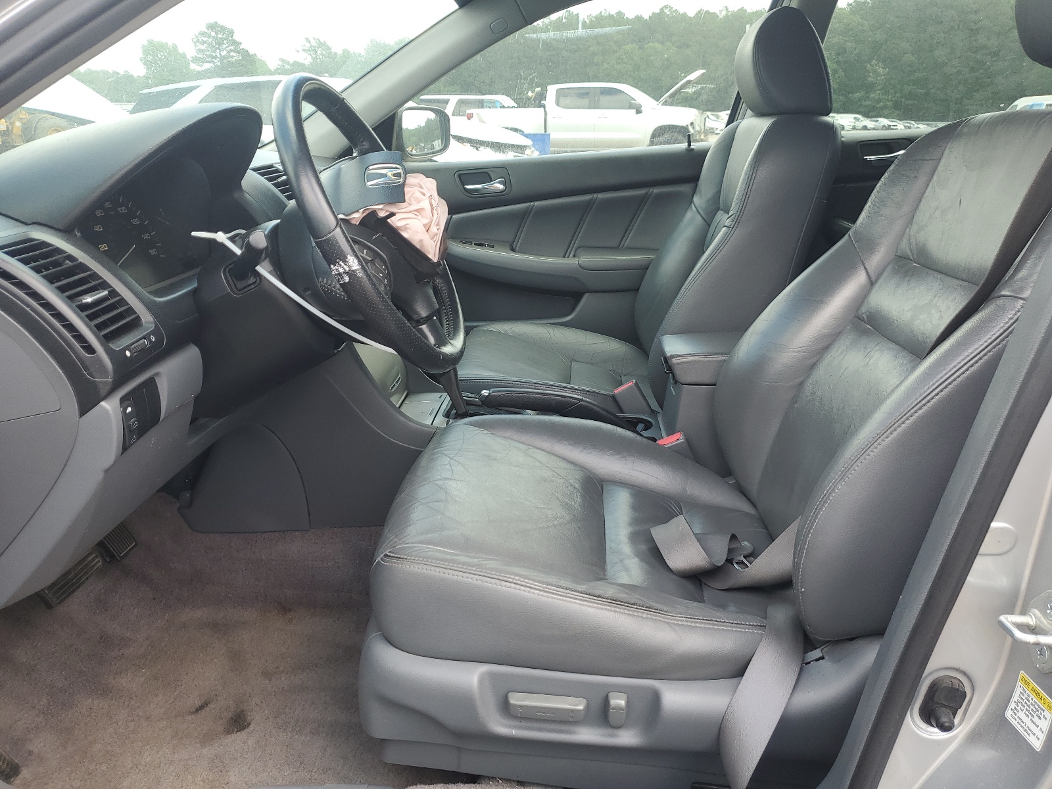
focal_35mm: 26
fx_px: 790
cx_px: 526
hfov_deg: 67.3
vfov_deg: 53.1
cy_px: 394
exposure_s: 1/303
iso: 50
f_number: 1.5
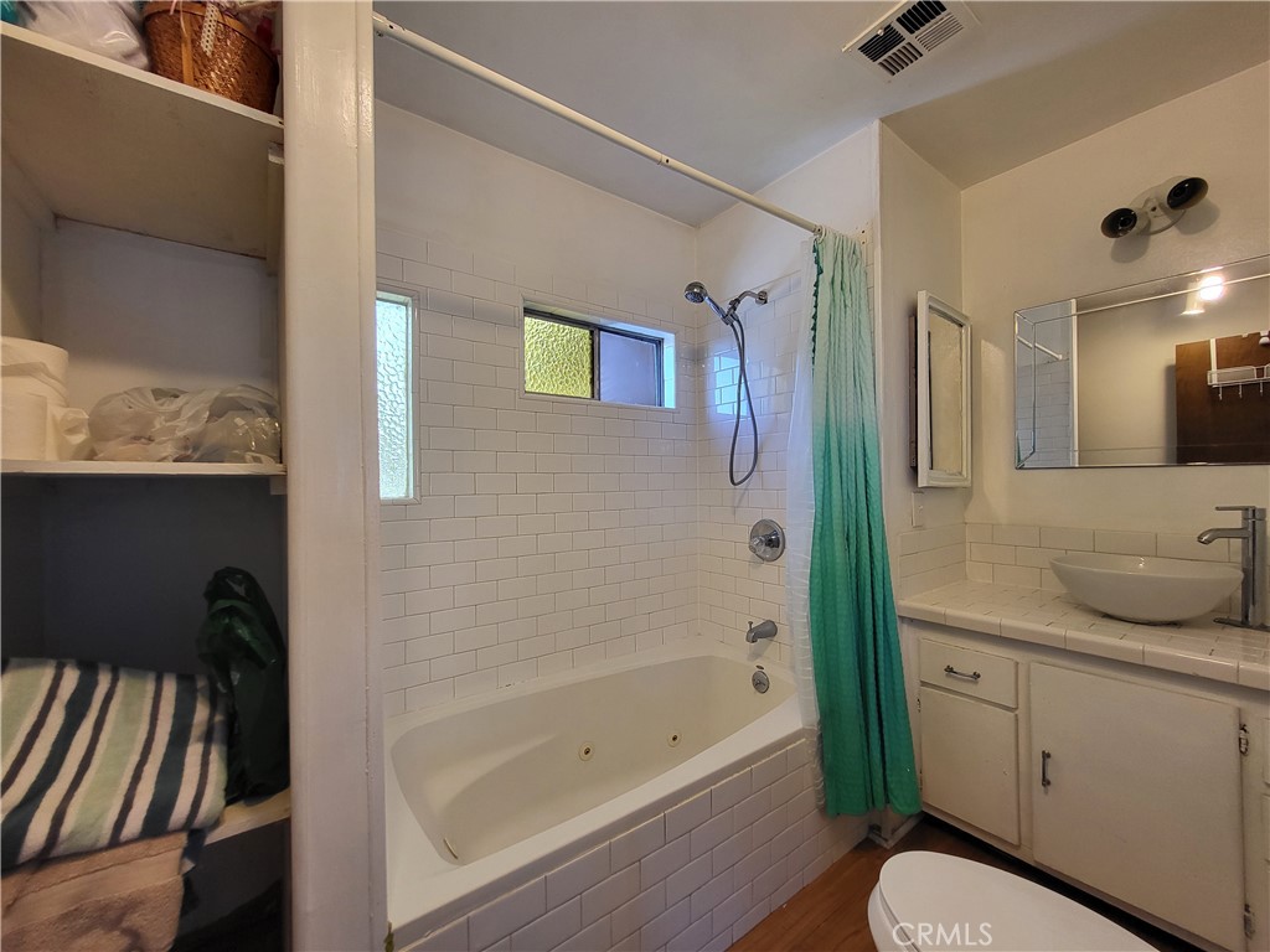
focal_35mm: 13
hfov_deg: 106.2
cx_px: 635
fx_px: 477
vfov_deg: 89.9
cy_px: 476
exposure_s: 1/60
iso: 100
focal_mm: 1.74
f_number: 2.2
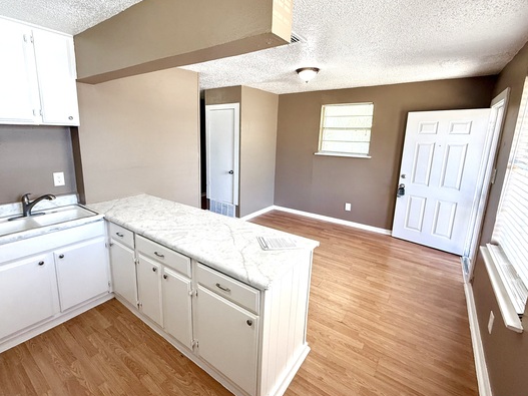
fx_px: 259
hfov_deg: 90.8
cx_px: 240
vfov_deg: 74.6
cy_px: 184
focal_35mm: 17
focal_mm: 2.22
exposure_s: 1/120
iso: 200
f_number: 2.2
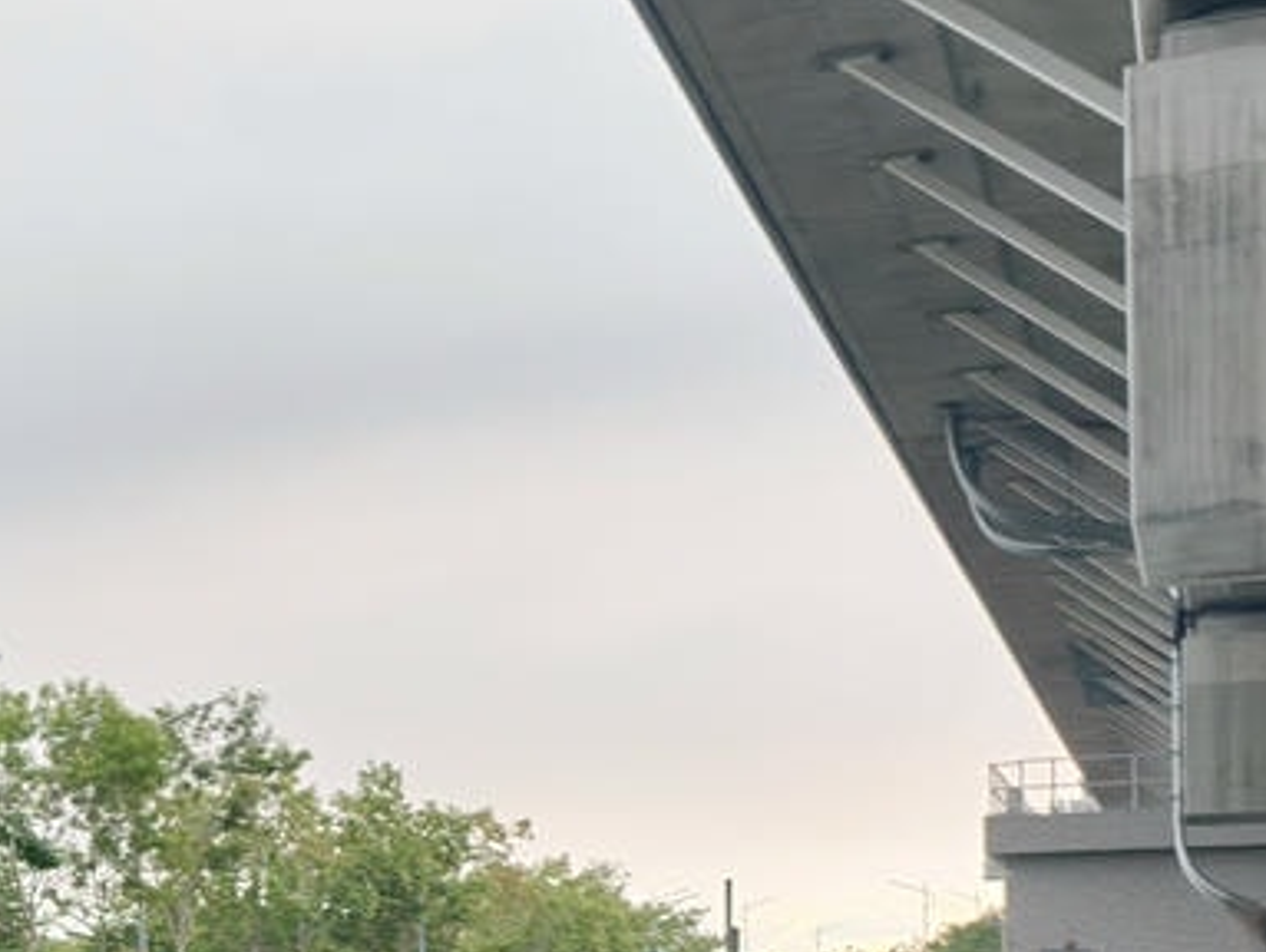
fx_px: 2636
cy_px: 1084
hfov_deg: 24.5
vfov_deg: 19.5
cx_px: -241
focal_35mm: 72
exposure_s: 1/100
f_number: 1.57
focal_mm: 6.54
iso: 102
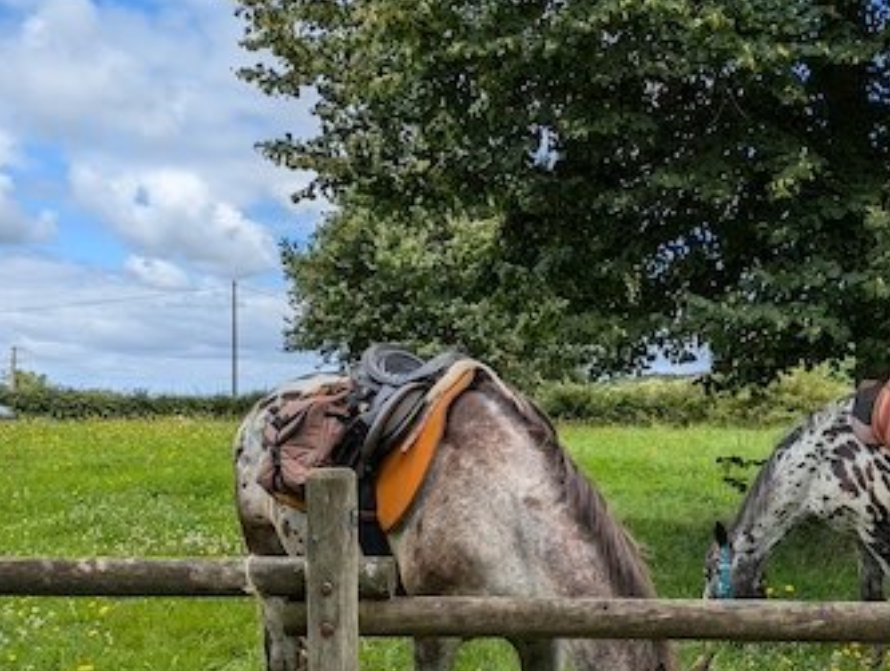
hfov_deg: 41.7
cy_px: 418
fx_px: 1159
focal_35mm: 45
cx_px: 561
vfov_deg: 32.1
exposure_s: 1/2028
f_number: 1.89
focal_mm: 5.43
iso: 45
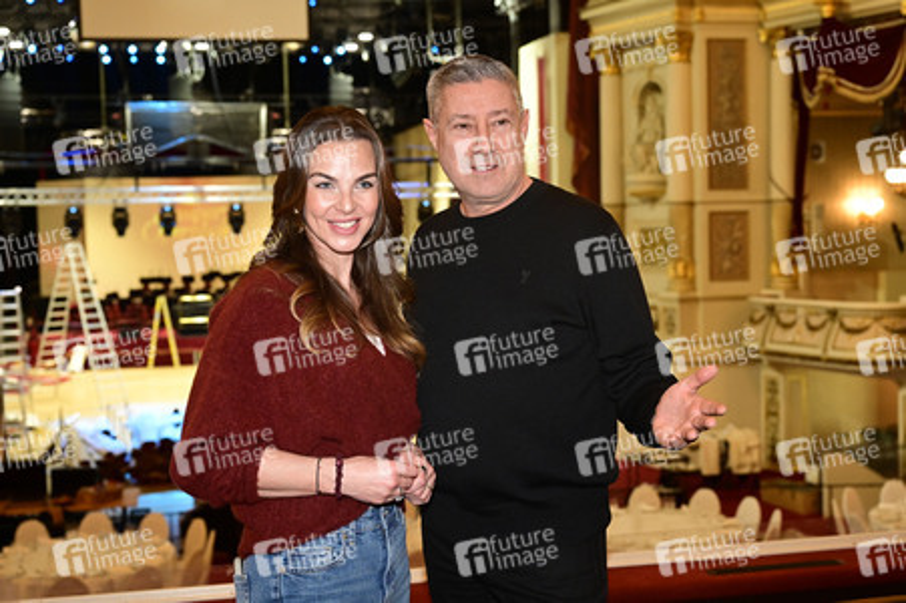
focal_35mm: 48
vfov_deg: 28.0
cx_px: 453
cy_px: 302
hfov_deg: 41.1
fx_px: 1207
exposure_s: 1/200
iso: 4000
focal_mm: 48
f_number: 4.5
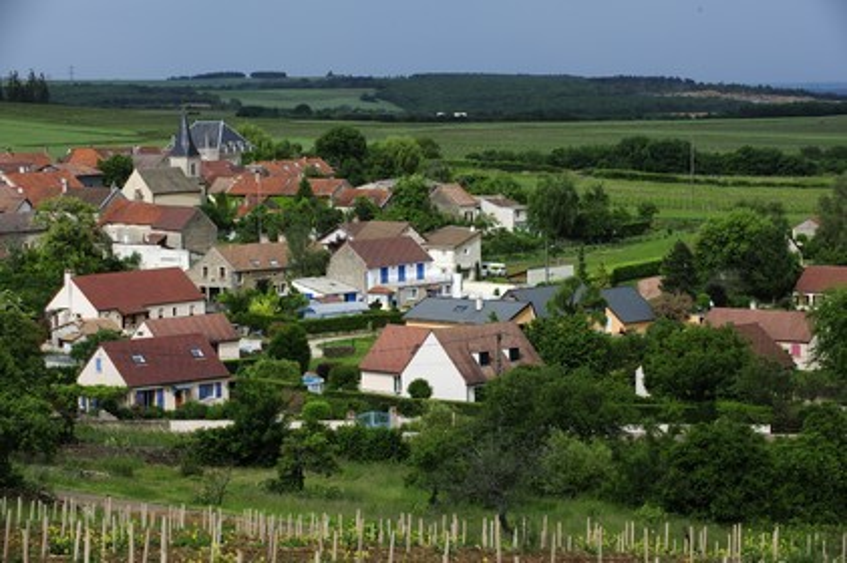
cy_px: 282
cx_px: 424
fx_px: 2586
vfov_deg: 12.4
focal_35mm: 110
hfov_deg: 18.6
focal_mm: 110
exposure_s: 1/320
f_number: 9
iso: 200
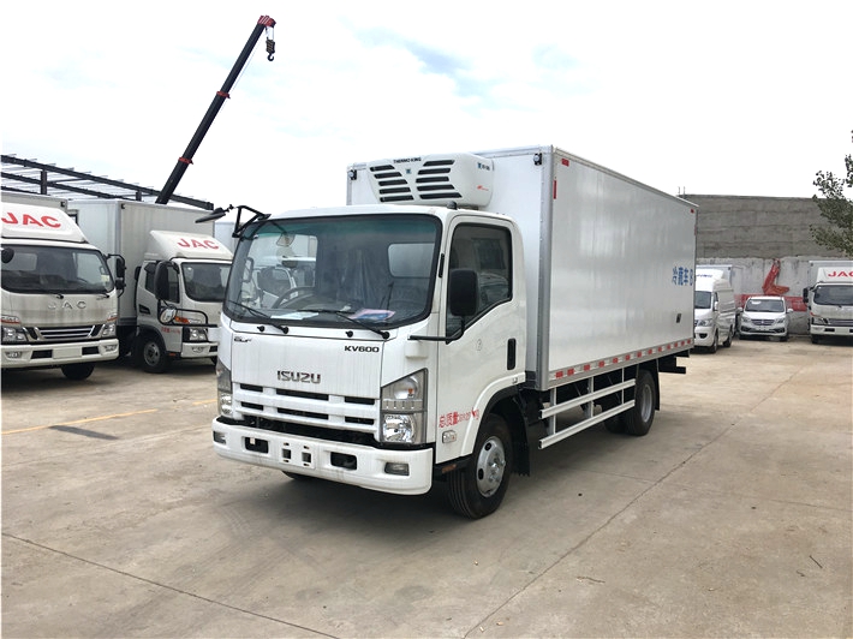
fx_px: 714
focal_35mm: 29
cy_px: 320
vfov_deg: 48.2
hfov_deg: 61.7
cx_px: 426
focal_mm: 4.15
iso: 25
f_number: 2.2
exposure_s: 1/472
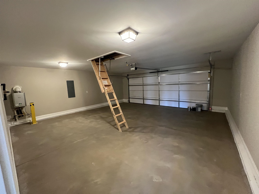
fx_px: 97
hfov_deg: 106.2
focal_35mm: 13
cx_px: 130
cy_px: 97
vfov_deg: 89.9
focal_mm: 1.57
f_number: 1.8
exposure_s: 1/60
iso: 800
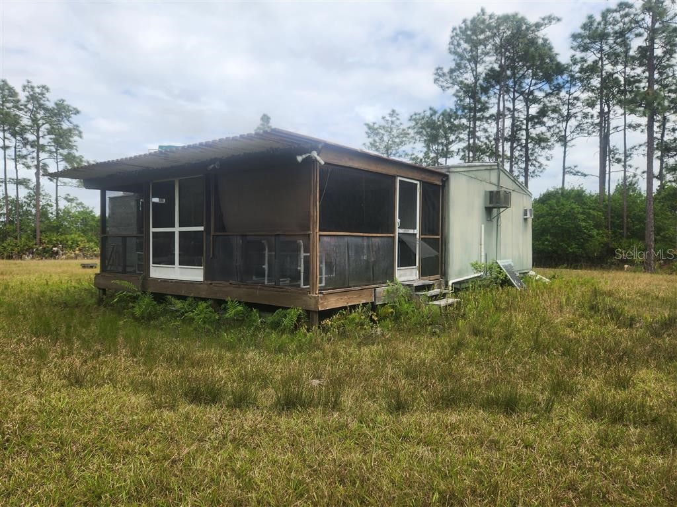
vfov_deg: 58.9
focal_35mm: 23
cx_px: 338
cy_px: 254
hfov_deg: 73.9
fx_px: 450
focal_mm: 5.4
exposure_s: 1/1686
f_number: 1.8
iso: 20
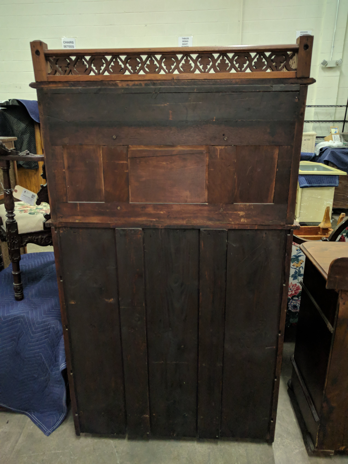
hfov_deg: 53.1
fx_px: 349
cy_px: 232
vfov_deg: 67.3
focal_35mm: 26
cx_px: 174
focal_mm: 4.67
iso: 896
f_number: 2
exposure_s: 1/32
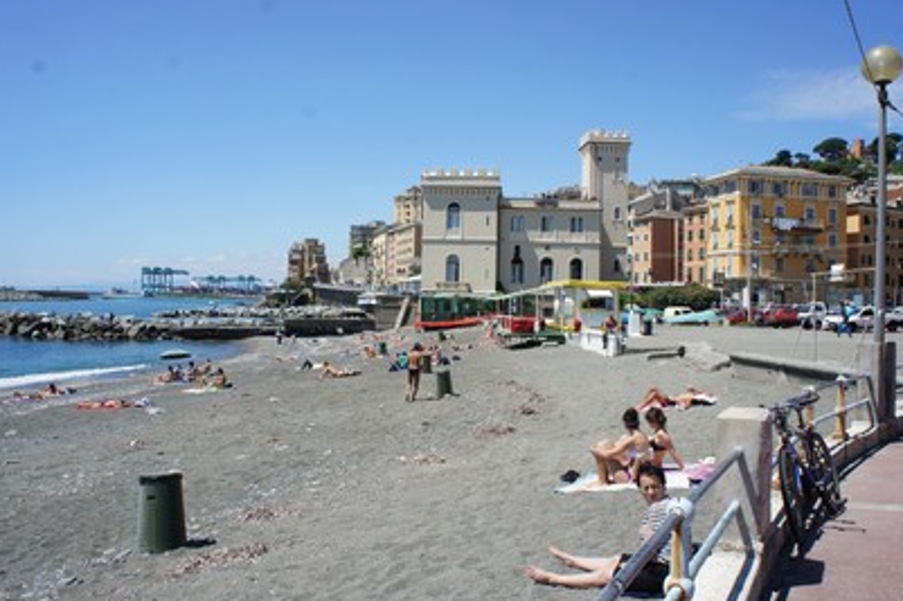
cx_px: 453
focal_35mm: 31
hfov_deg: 60.3
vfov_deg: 42.3
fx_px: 777
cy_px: 284
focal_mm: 18
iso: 200
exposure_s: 1/250
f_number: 11
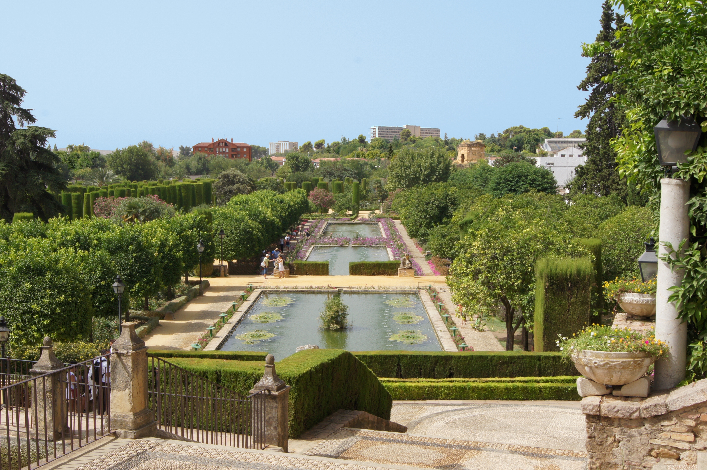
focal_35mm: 45
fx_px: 883
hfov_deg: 43.6
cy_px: 235
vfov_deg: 29.8
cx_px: 354
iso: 200
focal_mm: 30
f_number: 13
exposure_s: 1/200
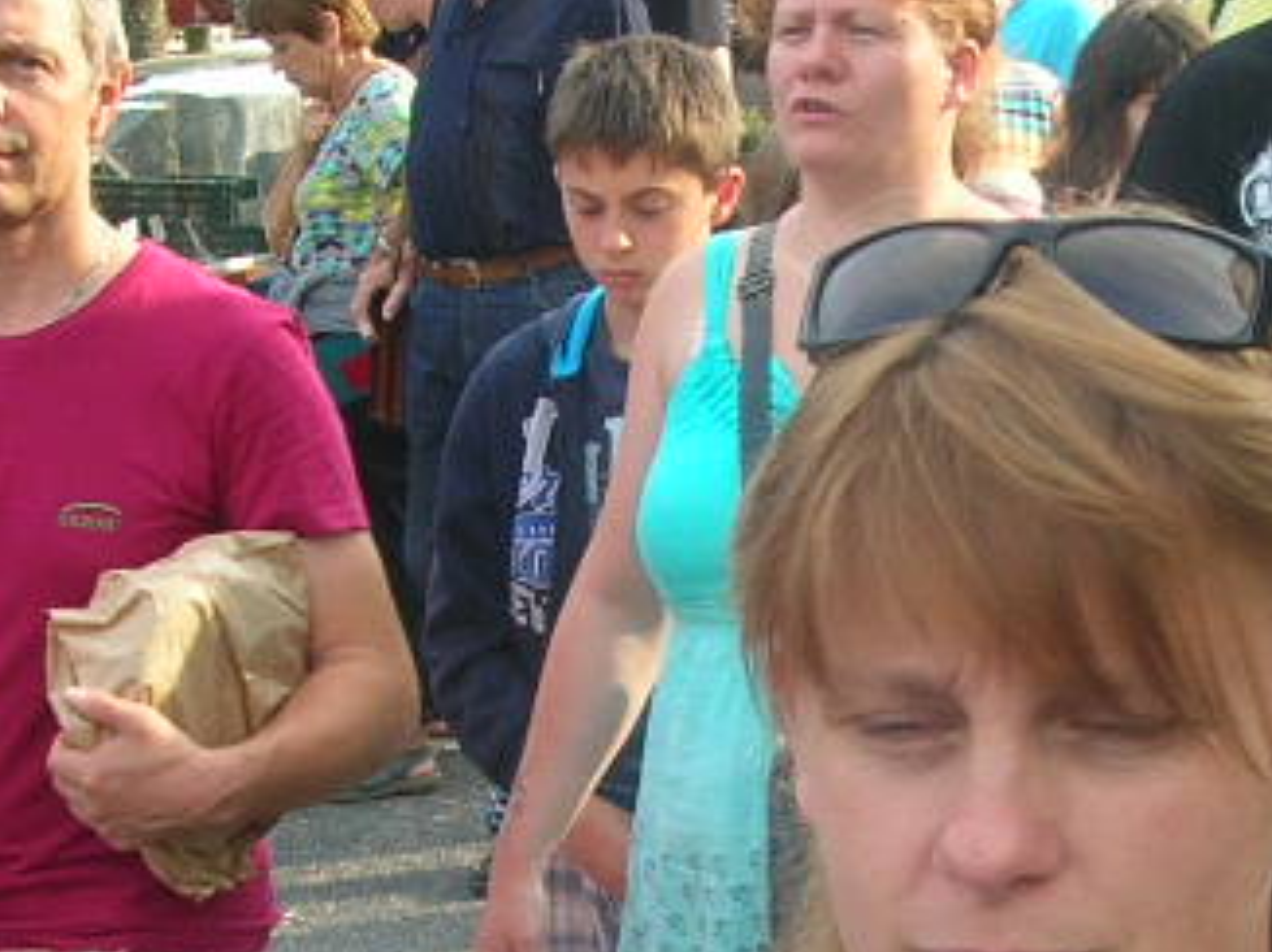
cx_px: 933
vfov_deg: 13.3
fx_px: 4039
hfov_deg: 17.8
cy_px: 839
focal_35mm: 110
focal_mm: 5.8
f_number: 2.8
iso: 50
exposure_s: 1/176
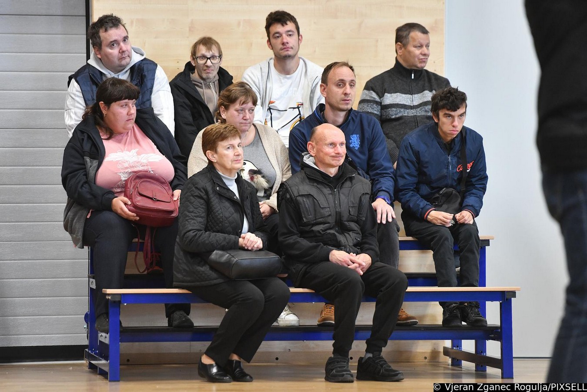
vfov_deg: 6.9
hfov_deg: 10.3
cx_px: 294
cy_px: 196
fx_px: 3261
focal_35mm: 200
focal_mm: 200
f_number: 4
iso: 2500
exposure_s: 1/200
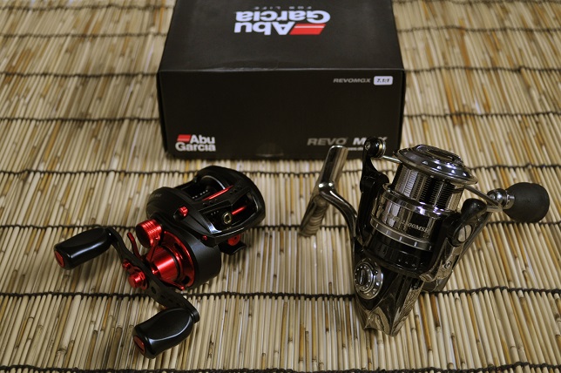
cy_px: 186
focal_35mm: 51
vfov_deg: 26.4
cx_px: 280
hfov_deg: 38.9
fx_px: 794
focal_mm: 34
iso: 800
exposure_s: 1/40
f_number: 5
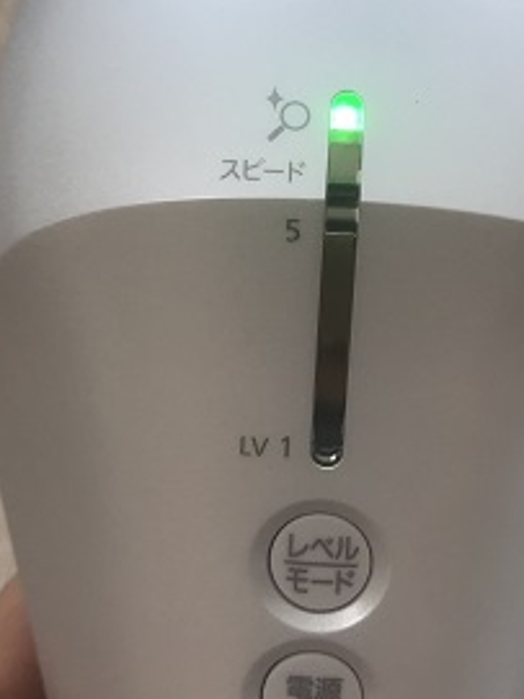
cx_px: 276
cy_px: 294
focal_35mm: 62
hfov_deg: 23.6
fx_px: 1252
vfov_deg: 31.2
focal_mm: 3.99
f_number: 1.8
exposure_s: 1/120
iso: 25
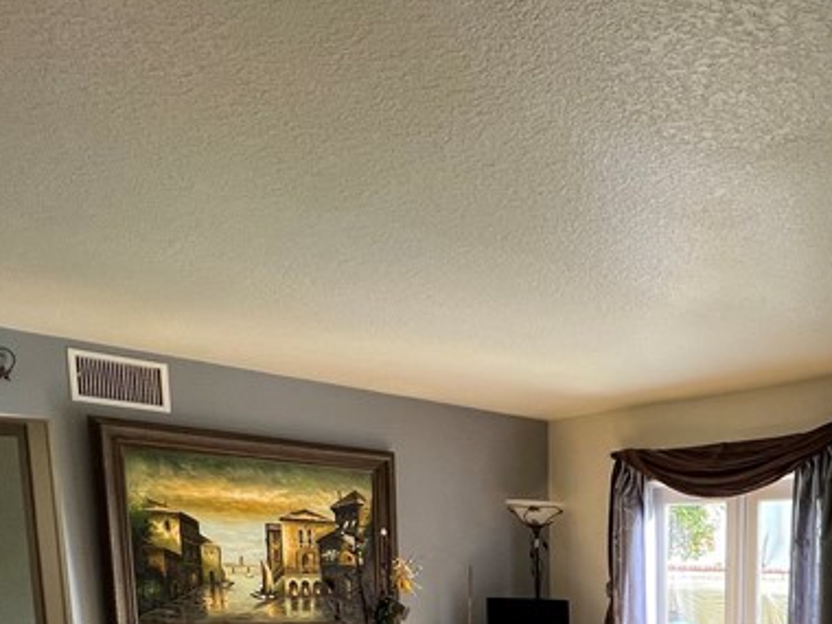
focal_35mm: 35
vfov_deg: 34.0
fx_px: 841
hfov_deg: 44.9
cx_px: 825
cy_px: 720
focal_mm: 1.57
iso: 64
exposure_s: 1/120
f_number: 1.8
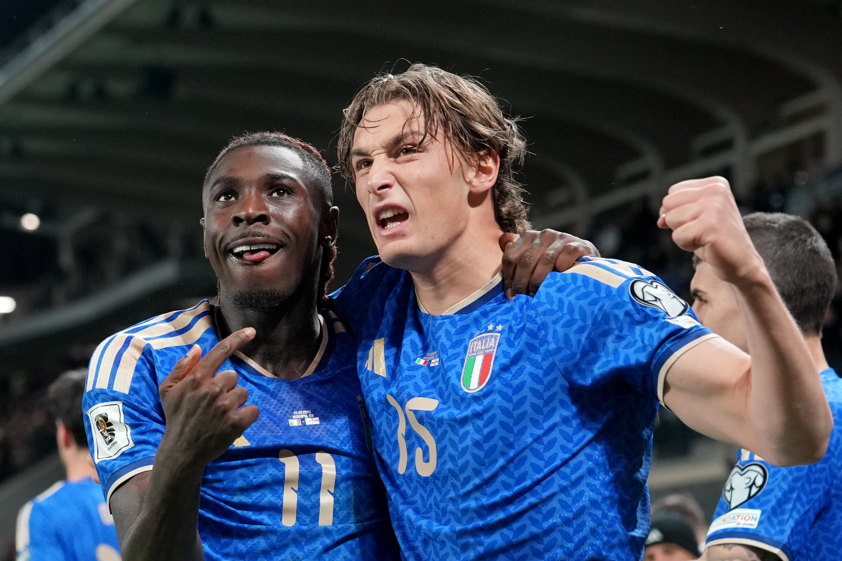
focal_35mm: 70
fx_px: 1637
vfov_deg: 19.5
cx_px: 421
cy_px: 280
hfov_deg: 28.8
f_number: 3.2
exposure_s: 1/1000
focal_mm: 70
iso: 2000
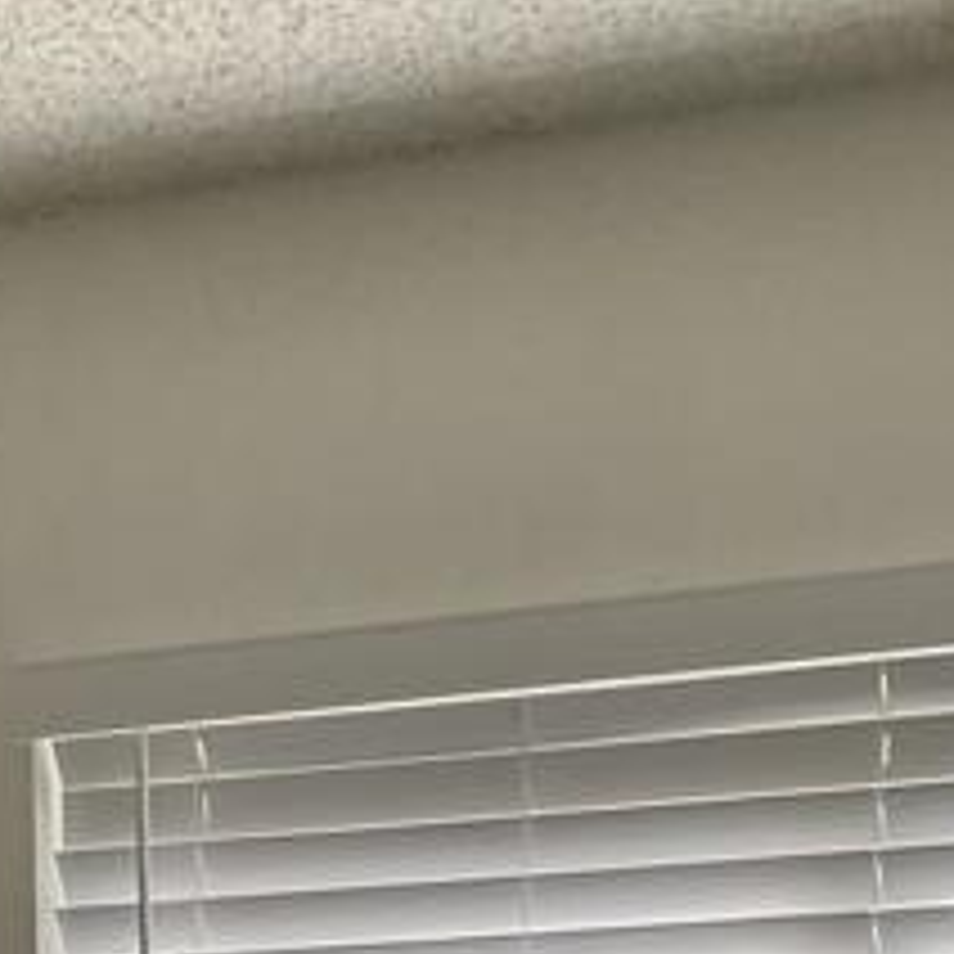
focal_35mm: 124
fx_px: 3866
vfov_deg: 11.7
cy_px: 2223
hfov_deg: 14.0
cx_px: 220
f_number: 1.8
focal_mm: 3
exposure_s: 1/120
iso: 50
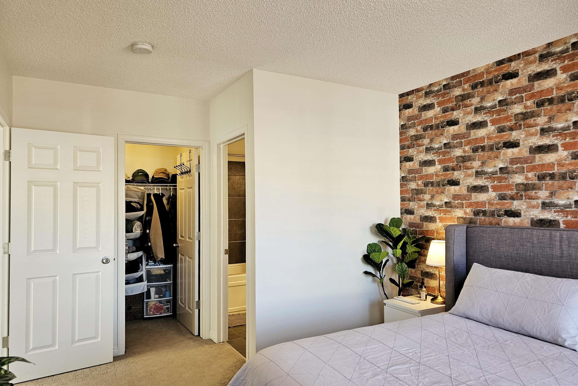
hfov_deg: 73.7
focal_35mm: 24
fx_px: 385
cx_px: 289
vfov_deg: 53.1
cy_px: 198
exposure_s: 1/120
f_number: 1.7
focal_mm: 6.3
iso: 125
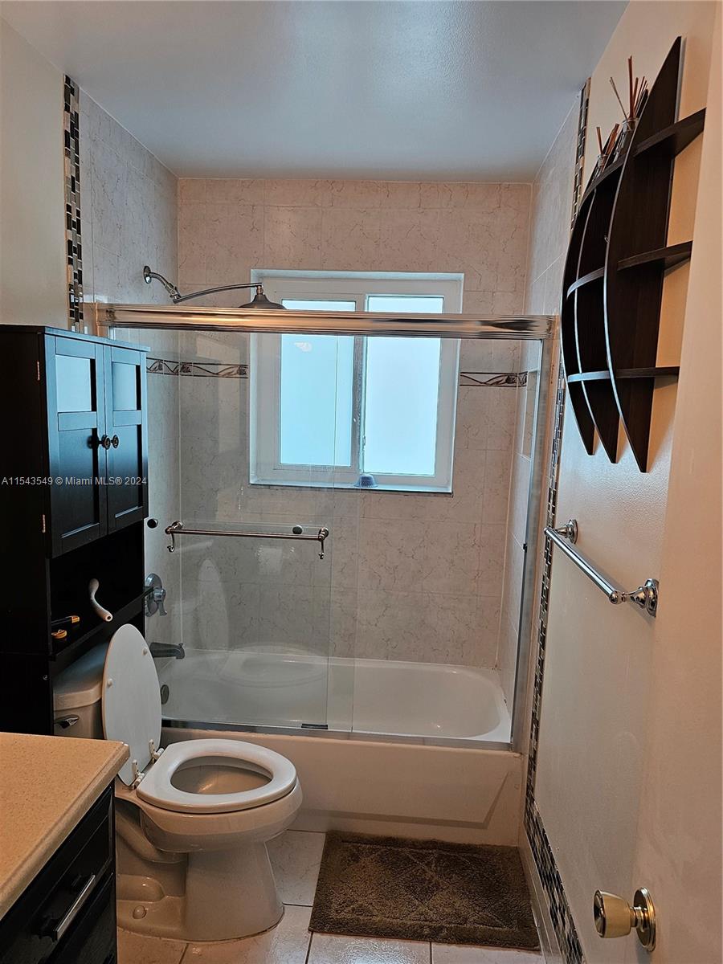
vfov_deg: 73.9
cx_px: 362
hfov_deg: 58.9
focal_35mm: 23
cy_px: 482
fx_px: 641
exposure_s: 1/120
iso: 200
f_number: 1.7
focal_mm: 6.3
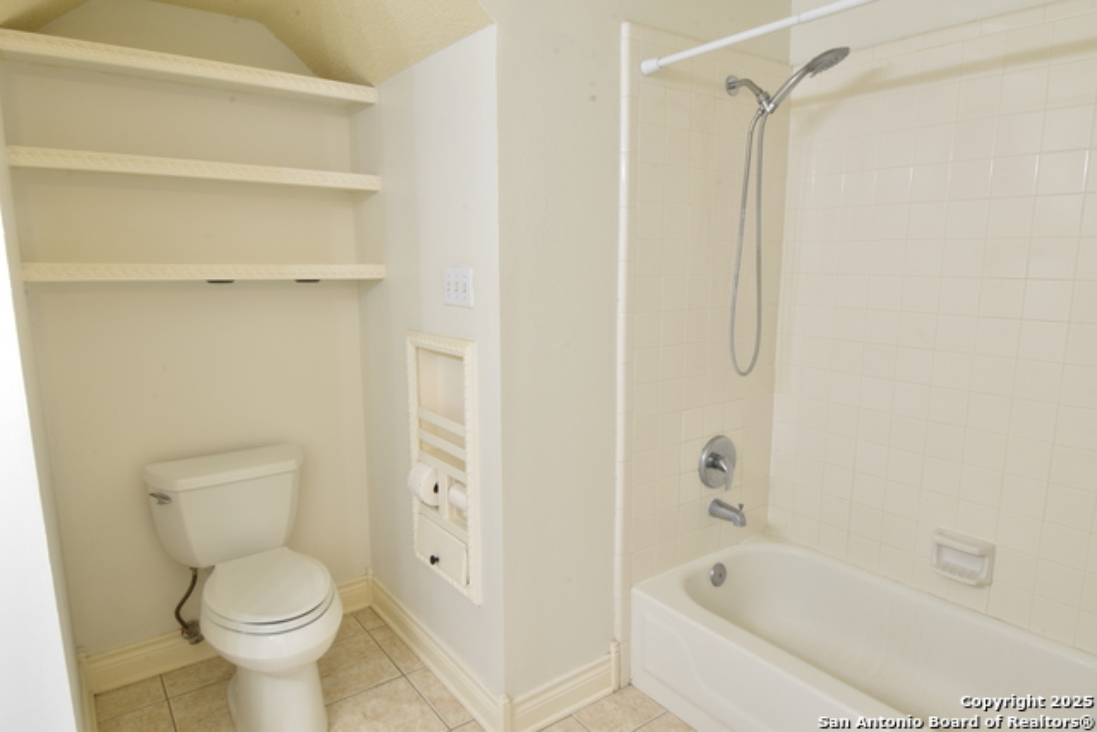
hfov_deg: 81.2
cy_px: 366
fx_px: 640
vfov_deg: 59.5
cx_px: 548
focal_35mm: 21
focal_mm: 14
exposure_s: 3
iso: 100
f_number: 22
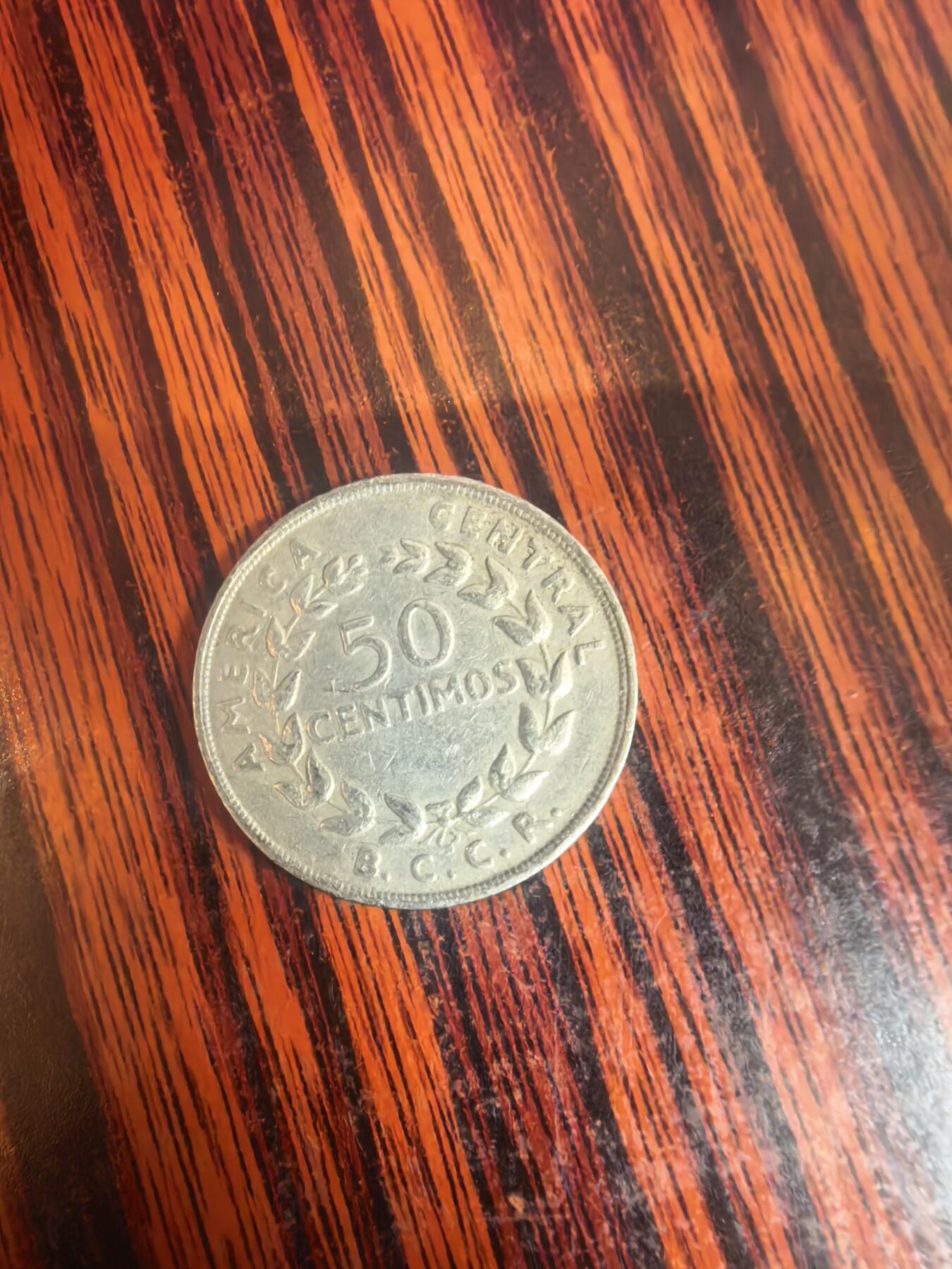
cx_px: 476
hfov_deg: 56.8
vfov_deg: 71.6
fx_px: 880
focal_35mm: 24
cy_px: 634
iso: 1250
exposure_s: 1/50
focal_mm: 1.95
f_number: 2.2
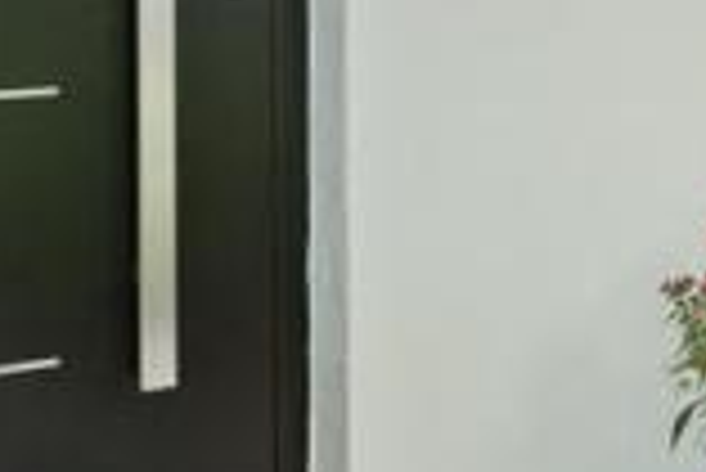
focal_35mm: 96
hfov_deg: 15.4
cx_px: 1536
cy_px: -148
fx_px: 1884
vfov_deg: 13.7
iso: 200
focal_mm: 14
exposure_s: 1/25
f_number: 8
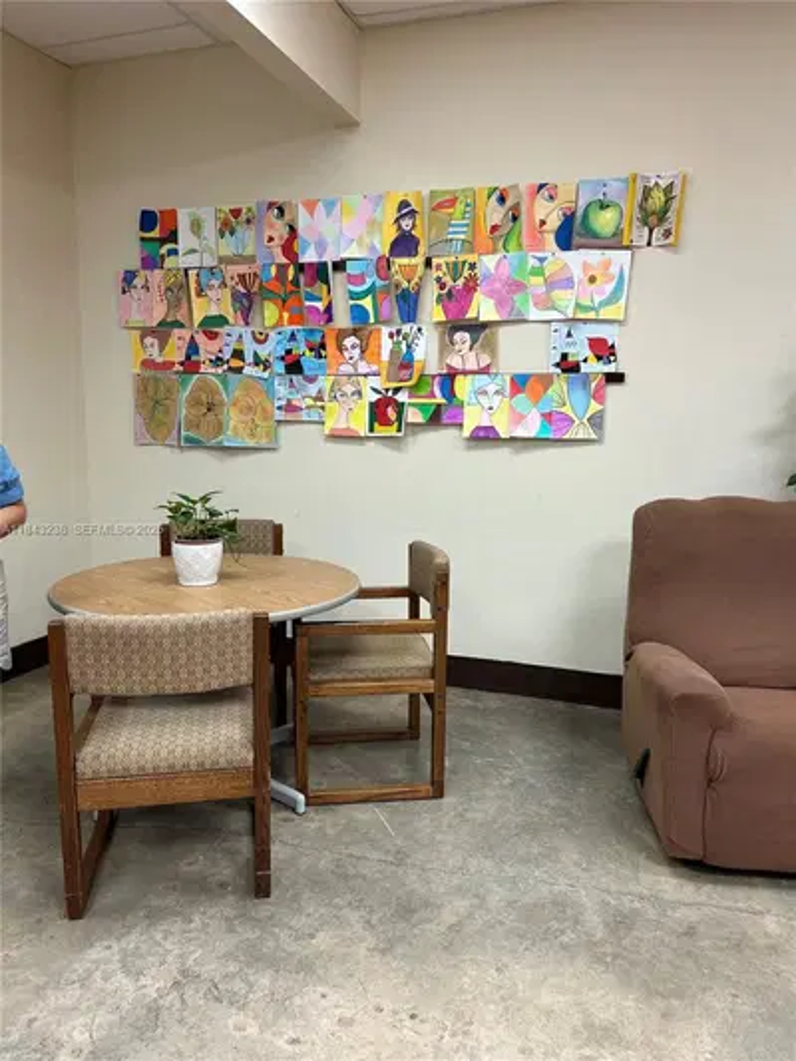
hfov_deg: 53.1
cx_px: 398
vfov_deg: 67.3
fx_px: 797
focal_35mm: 26
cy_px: 530
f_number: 1.5
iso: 100
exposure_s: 1/60
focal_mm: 5.7
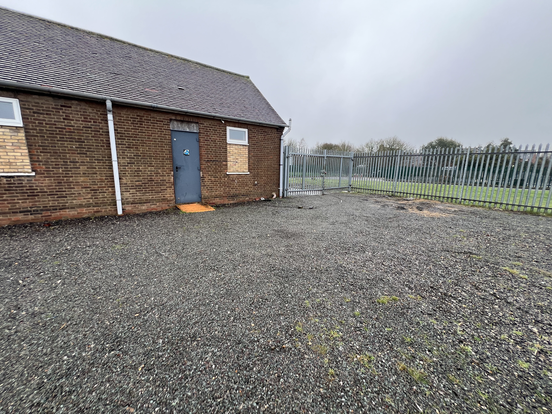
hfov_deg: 106.2
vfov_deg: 89.9
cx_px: 276
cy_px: 207
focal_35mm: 13
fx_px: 207
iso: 32
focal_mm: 1.57
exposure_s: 1/171
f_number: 1.8
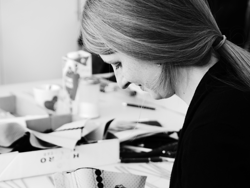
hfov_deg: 18.0
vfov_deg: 13.4
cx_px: 126
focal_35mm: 109
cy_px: 175
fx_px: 787
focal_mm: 34
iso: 200
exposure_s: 1/125
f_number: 2.8
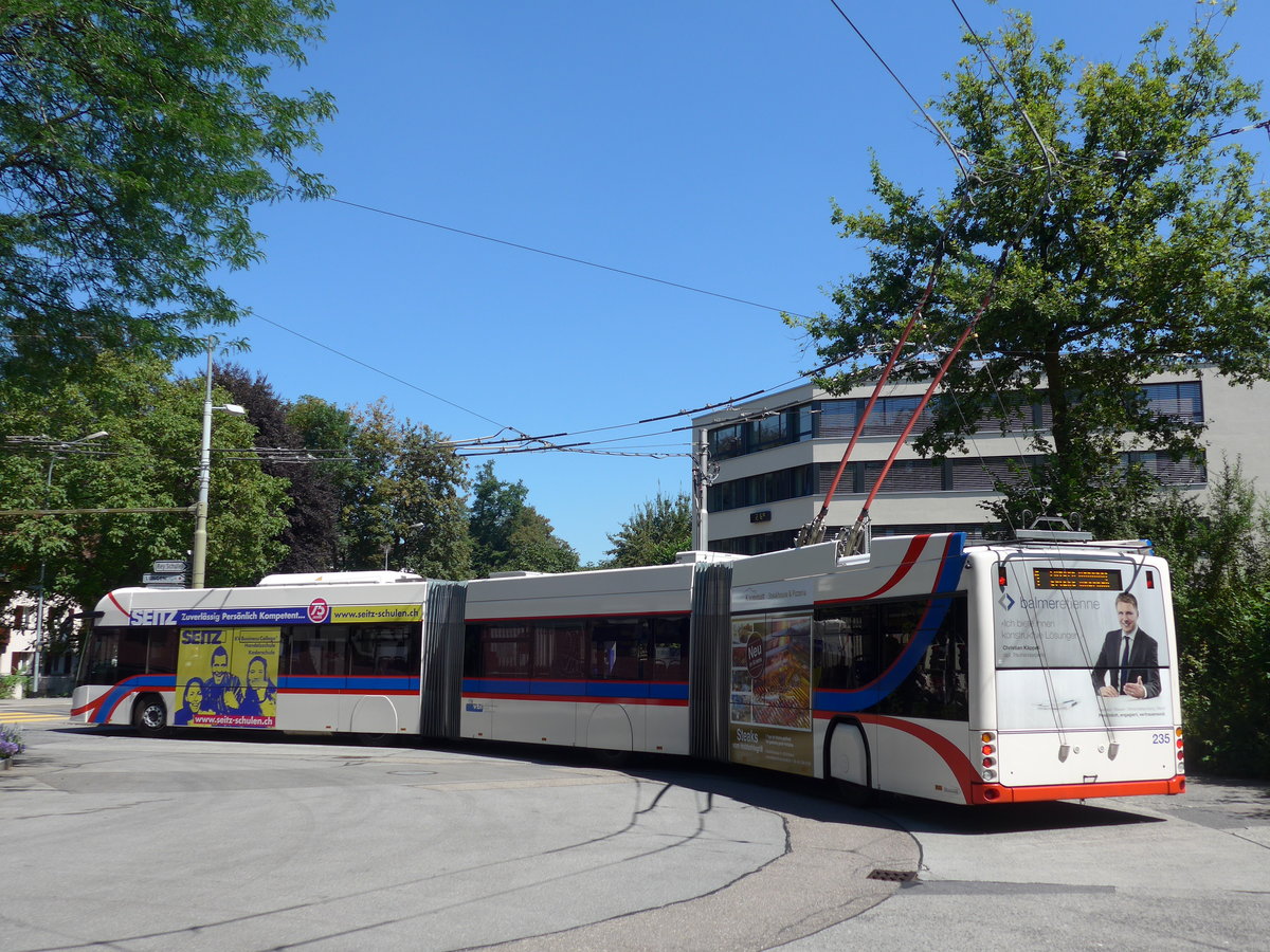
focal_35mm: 34
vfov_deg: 41.8
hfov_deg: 54.0
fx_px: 1247
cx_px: 635
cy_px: 476
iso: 80
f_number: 2.8
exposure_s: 1/1300
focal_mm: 7
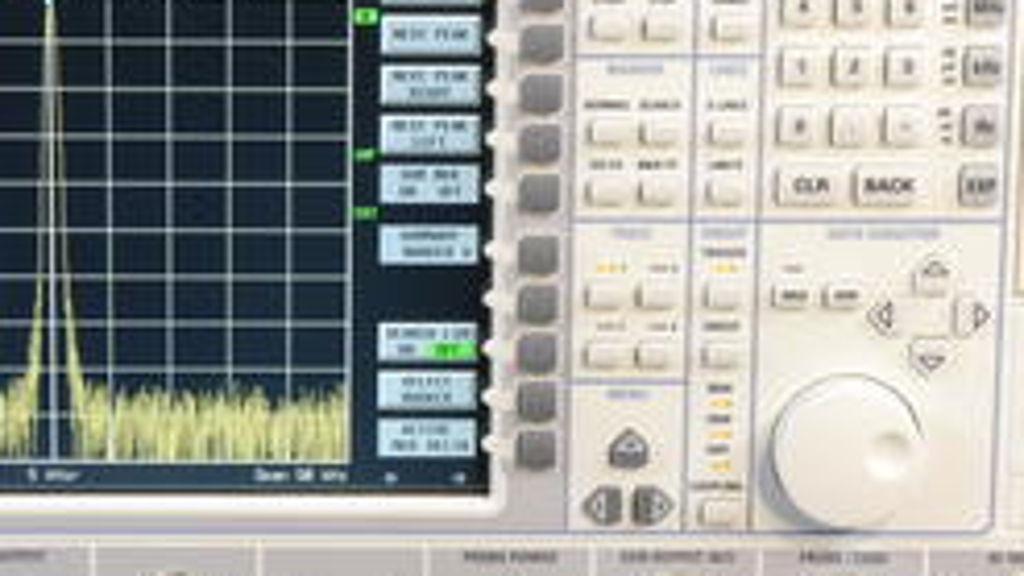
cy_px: 398
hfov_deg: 13.2
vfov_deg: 7.5
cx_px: 298
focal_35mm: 162
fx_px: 4399
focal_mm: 46
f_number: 16
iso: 400
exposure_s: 1.3
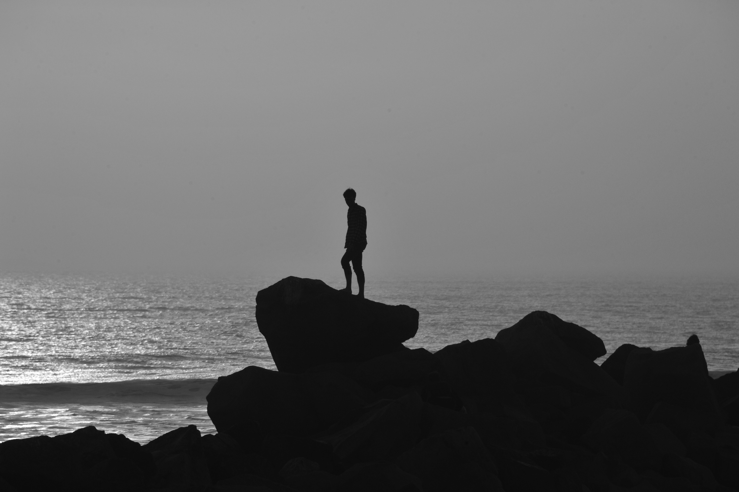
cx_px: 370
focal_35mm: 300
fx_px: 6154
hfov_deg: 6.9
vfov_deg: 4.6
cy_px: 246
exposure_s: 1/2000
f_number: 14
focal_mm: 300
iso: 800
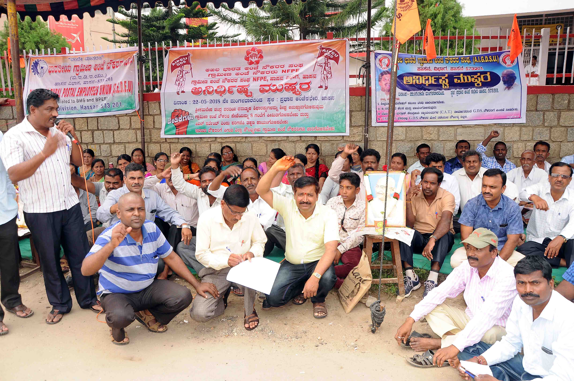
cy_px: 190
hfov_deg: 37.9
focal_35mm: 52
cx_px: 287
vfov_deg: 25.7
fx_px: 836
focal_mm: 35
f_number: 7.1
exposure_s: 1/125
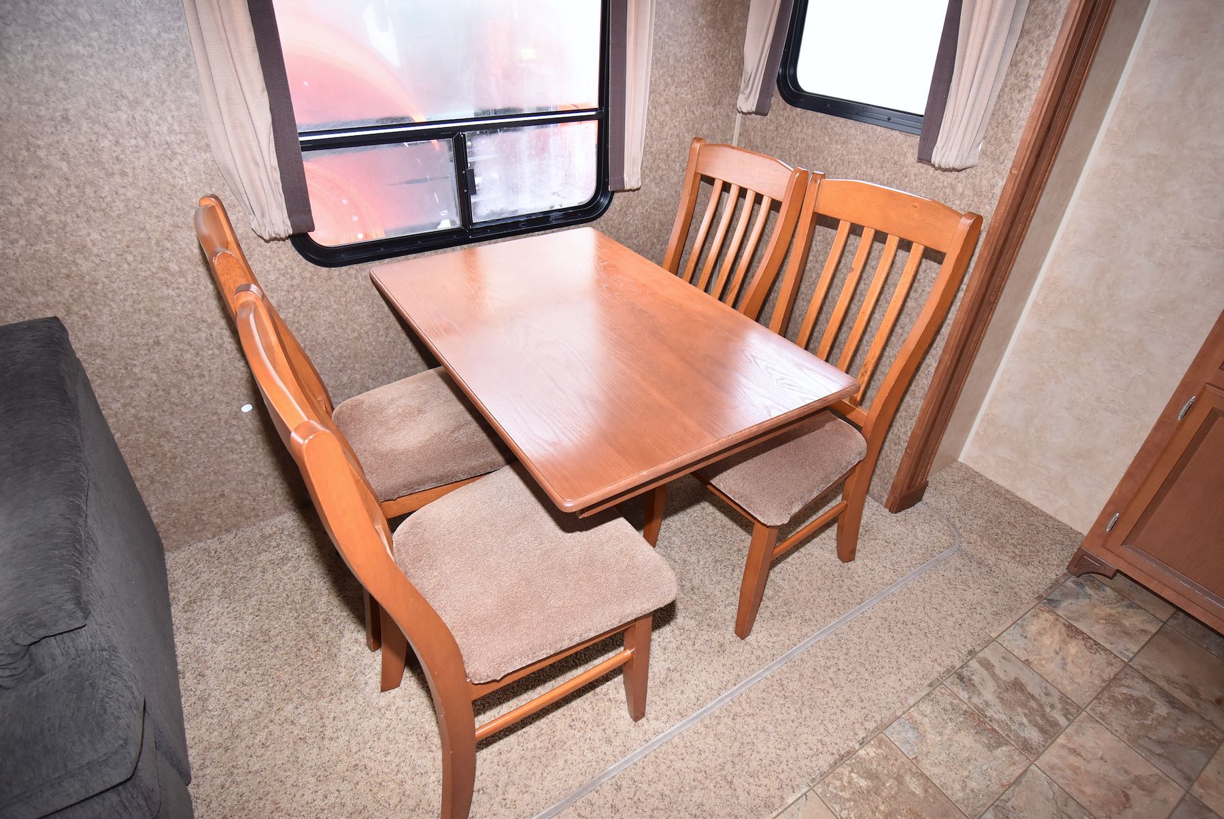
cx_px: 612
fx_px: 613
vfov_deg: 67.5
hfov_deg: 89.9
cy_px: 410
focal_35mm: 18
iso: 720
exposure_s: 1/125
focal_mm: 12
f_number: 5.6
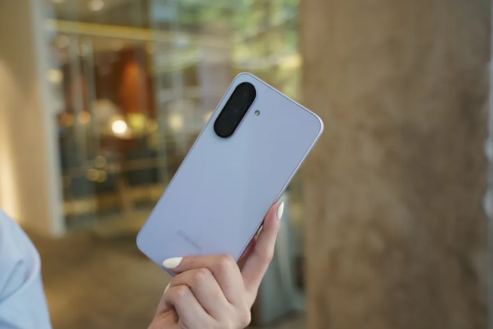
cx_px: 246
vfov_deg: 38.9
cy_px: 164
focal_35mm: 34
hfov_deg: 55.8
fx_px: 466
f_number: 4
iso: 400
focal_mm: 34
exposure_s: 1/60
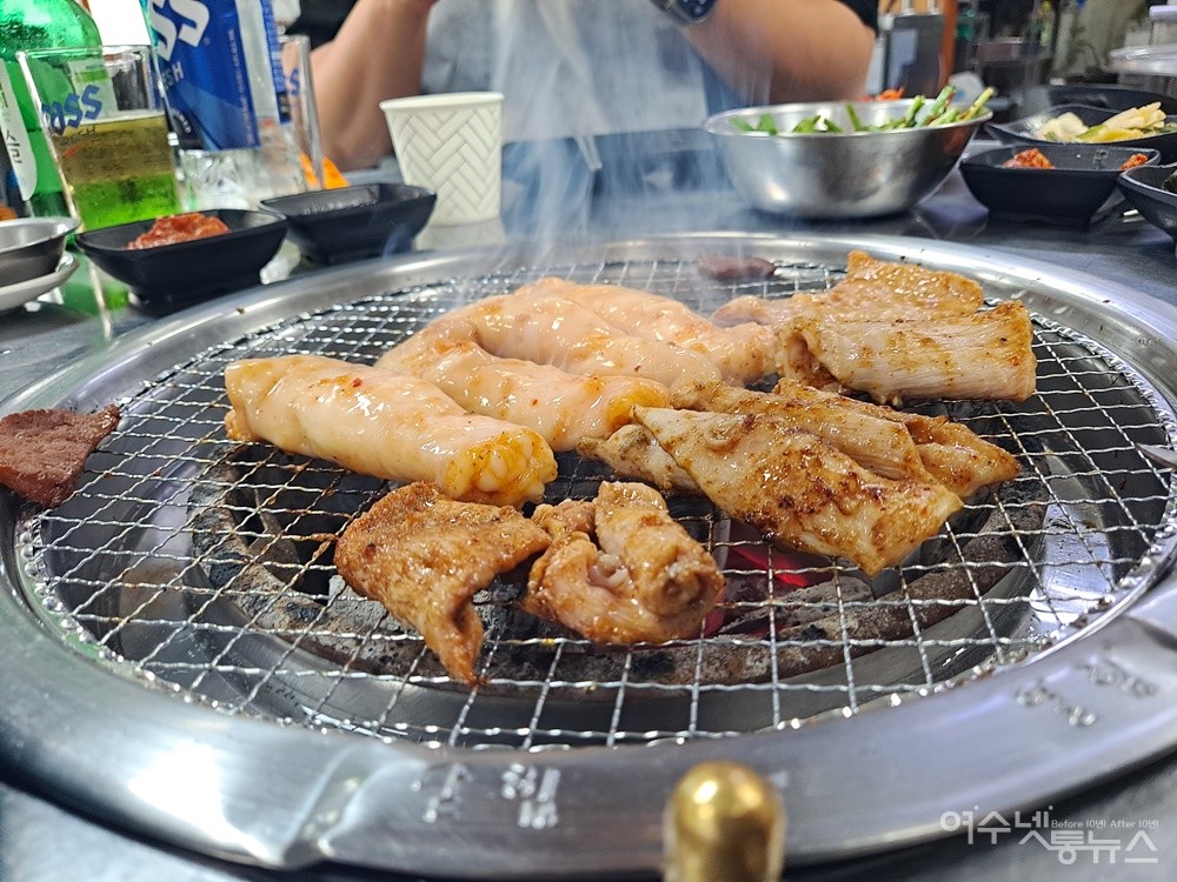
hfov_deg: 71.6
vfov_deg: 56.8
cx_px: 588
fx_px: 816
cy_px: 441
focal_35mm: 24
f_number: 1.8
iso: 160
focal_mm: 5.23
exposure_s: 1/60
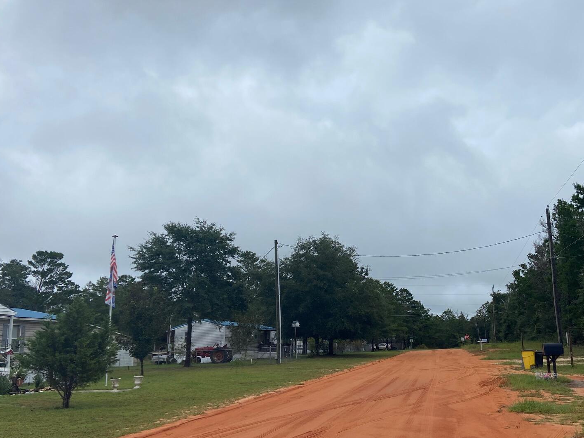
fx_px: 624
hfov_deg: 49.6
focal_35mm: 37
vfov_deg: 38.6
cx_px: 366
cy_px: 226
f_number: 1.8
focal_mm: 4.25
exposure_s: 1/3731
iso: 32
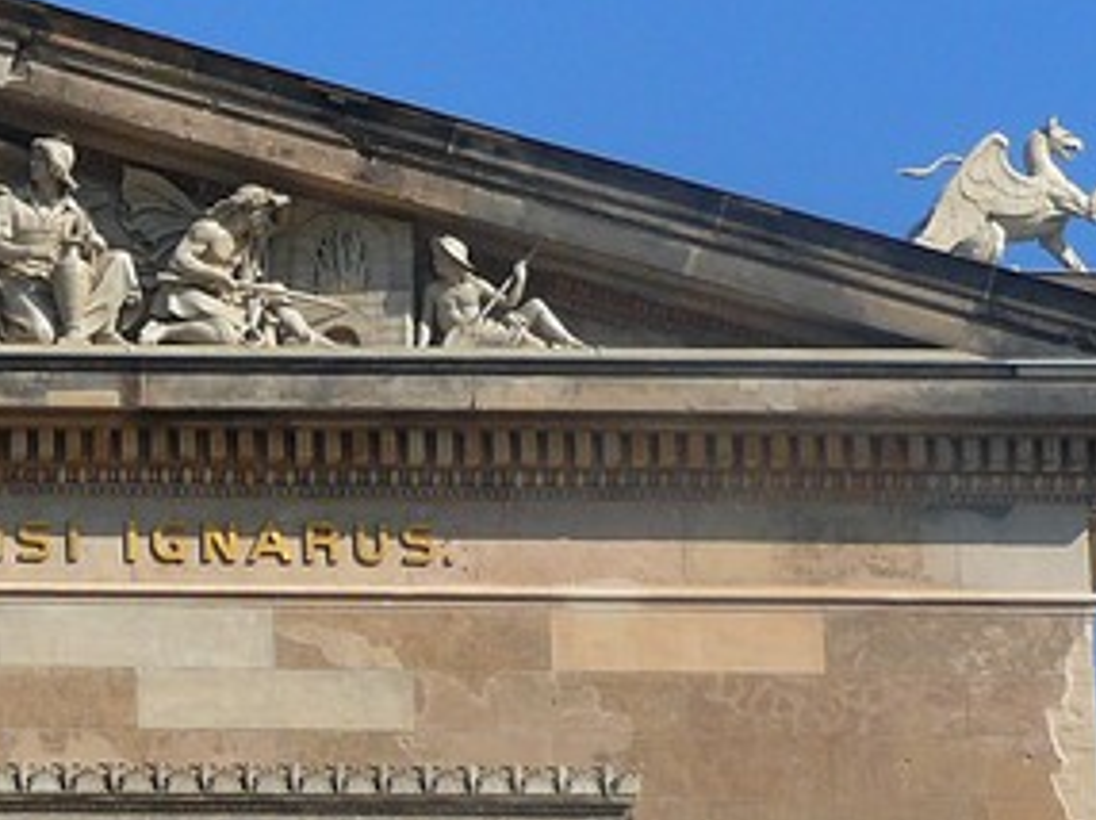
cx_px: -188
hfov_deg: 5.5
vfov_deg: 4.1
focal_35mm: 359
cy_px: 88
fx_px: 11357
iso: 100
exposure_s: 1/250
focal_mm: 20.4
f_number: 5
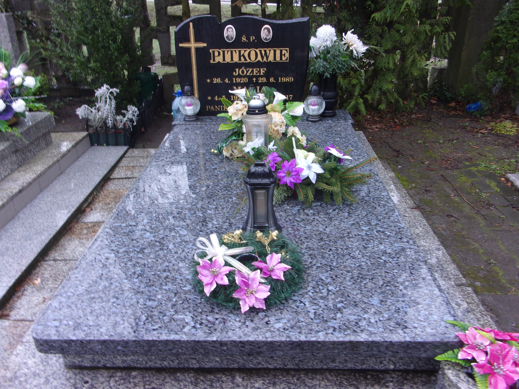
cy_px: 194
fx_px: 420
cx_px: 260
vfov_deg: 49.7
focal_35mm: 28
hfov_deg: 63.4
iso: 80
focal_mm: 5.1
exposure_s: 1/38
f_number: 3.9
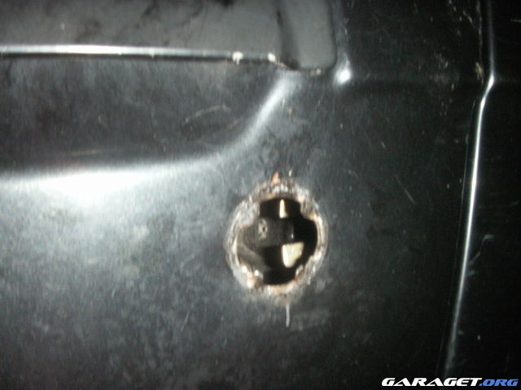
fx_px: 557
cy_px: 195
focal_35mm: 37
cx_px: 260
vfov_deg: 38.7
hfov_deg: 50.1
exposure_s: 1/40
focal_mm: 7.7
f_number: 7.1
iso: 160
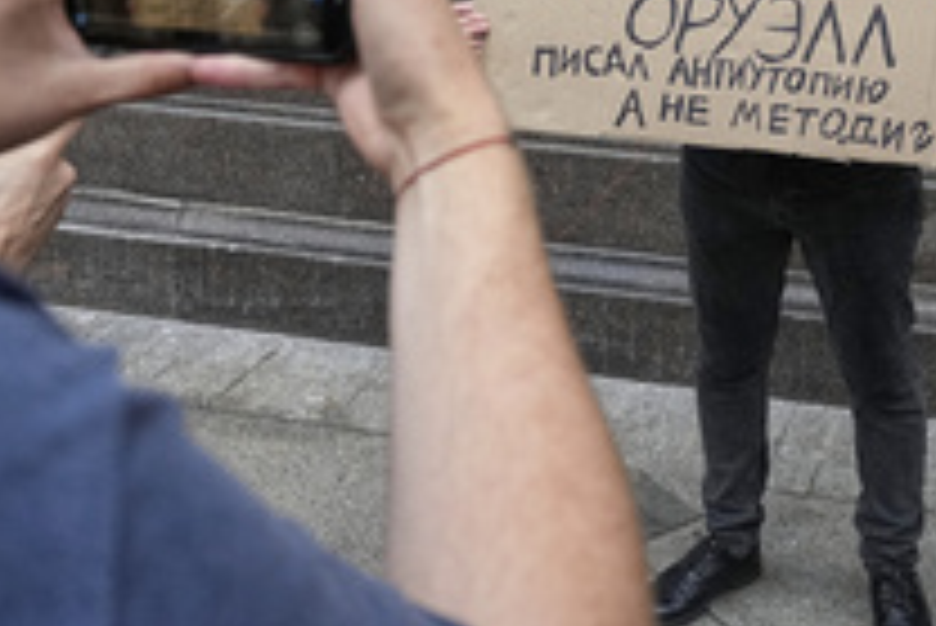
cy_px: 61
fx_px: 1535
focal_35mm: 59
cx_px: 706
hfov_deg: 33.2
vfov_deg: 22.5
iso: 1600
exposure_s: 1/1250
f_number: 4.5
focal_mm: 24
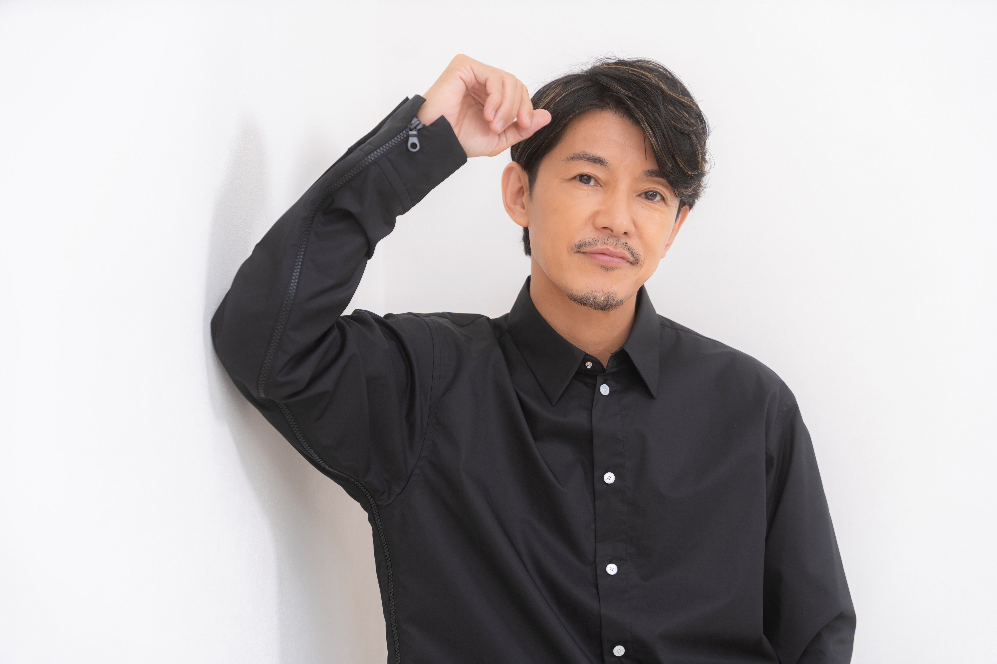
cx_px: 498
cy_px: 332
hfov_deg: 30.2
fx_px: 1847
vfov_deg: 20.4
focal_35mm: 67
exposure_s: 1/200
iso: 250
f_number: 2.8
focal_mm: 66.7
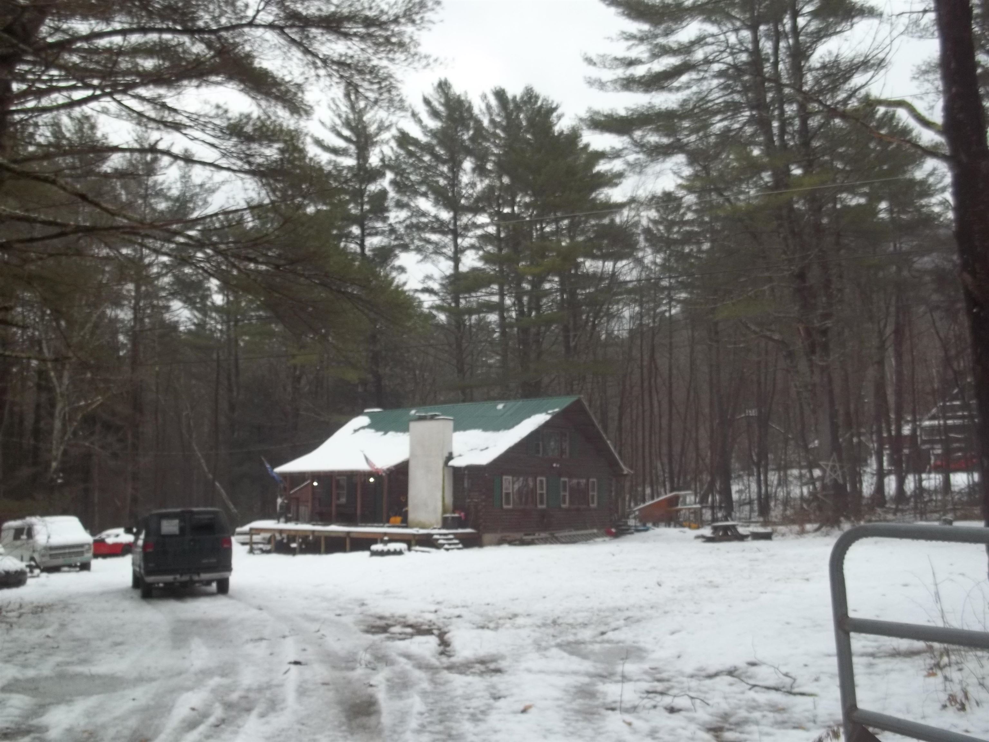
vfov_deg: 42.9
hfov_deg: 55.4
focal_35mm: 33
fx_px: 943
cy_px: 371
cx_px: 494
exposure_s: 1/100
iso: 64
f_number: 3.3
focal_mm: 5.9
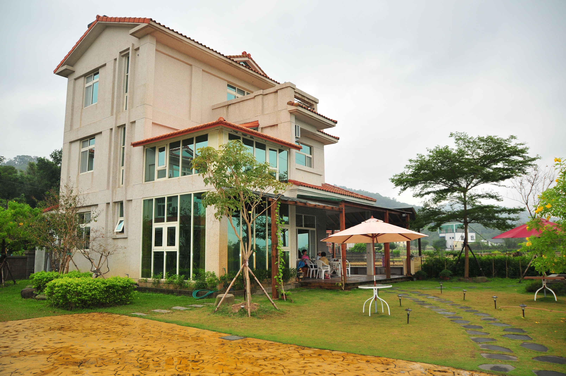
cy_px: 188
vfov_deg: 47.8
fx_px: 424
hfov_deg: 67.4
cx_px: 283
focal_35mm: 27
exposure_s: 1/250
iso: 200
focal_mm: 18
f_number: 4
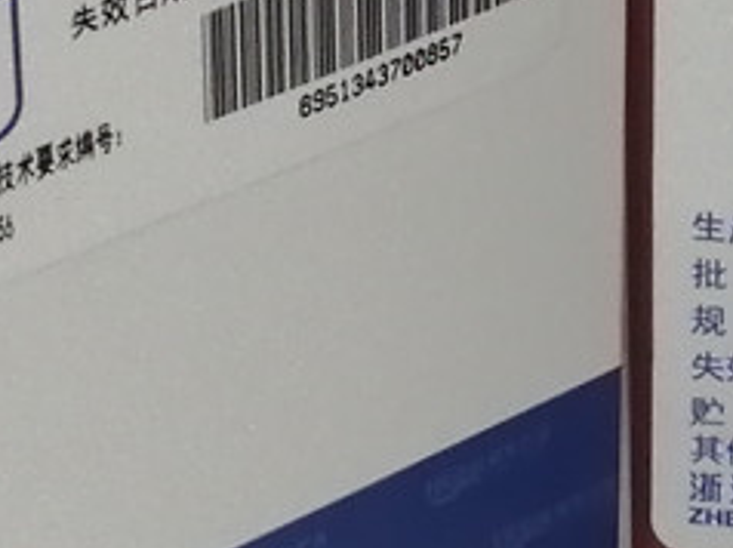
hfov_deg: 8.2
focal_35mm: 240
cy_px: 200
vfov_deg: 6.2
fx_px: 5077
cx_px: 591
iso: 125
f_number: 1.8
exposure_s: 1/30
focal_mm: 3.64
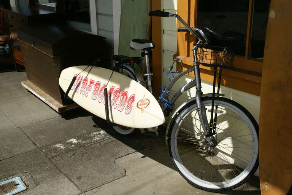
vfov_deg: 31.9
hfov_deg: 46.4
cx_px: 146
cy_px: 98
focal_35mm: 42
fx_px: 341
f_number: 11
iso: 100
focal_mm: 28
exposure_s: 1/200
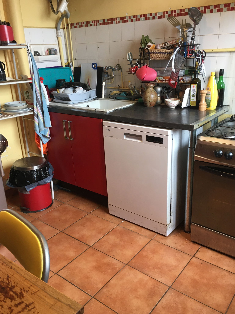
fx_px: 271
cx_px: 120
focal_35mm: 30
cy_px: 161
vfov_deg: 59.9
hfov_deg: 46.8
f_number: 2.2
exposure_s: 1/33
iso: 50
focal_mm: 4.15
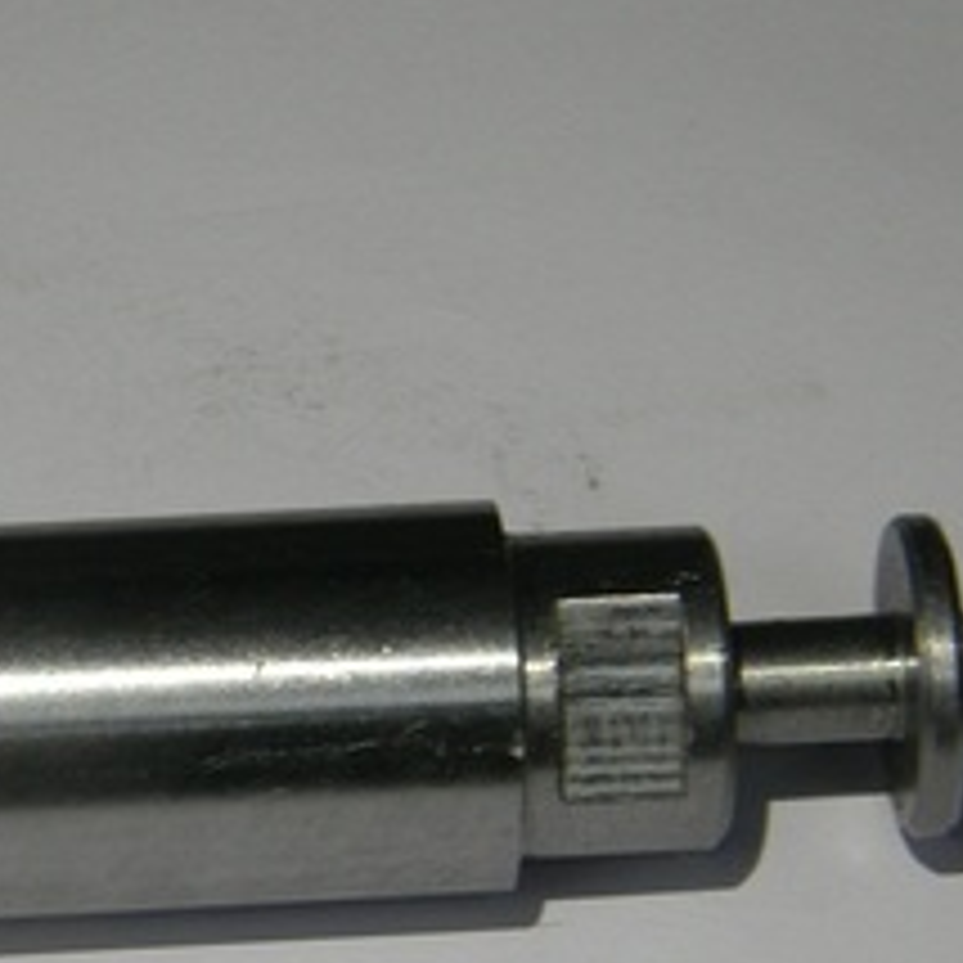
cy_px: 655
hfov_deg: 8.0
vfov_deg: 8.1
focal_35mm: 217
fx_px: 6830
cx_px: 86
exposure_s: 1/30
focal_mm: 19
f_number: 4.7
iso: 123
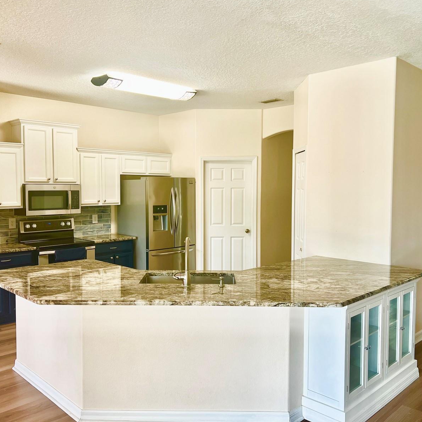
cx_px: 199
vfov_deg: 52.5
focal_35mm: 31
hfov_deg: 52.5
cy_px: 209
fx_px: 428
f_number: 1.5
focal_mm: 5.7
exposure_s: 1/120
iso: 80
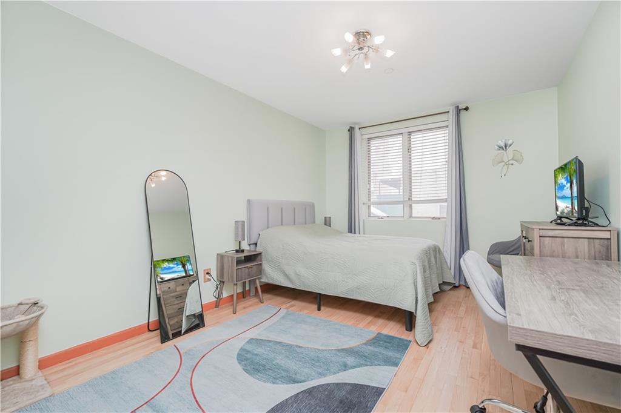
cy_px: 206
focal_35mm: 16
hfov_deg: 96.8
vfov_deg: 73.7
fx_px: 276
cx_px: 310
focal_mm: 16
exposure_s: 1/50
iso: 100
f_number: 5
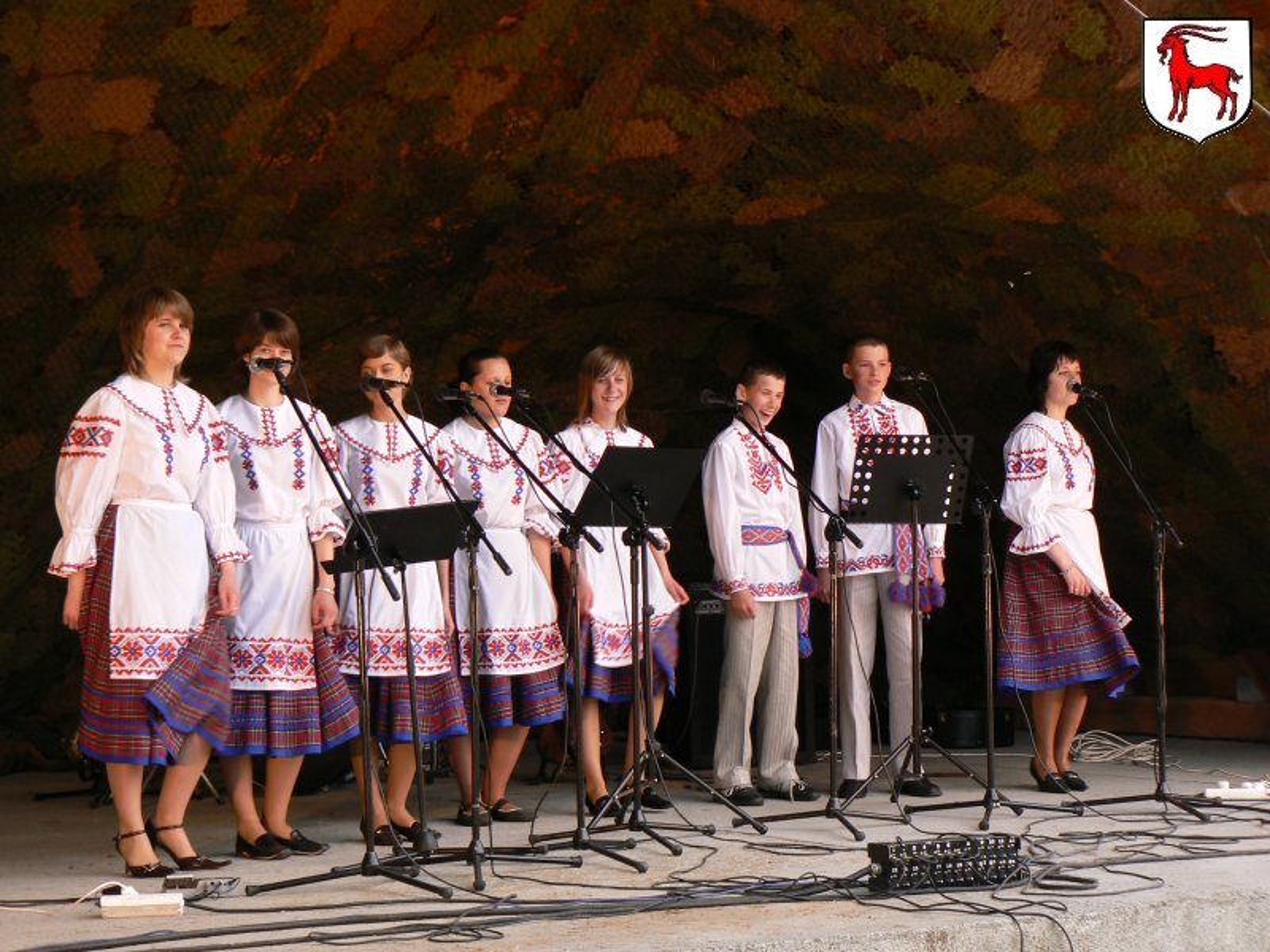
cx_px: 635
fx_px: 3082
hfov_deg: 23.3
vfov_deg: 17.6
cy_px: 476
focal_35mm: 84
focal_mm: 14
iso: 80
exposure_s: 1/50
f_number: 3.2
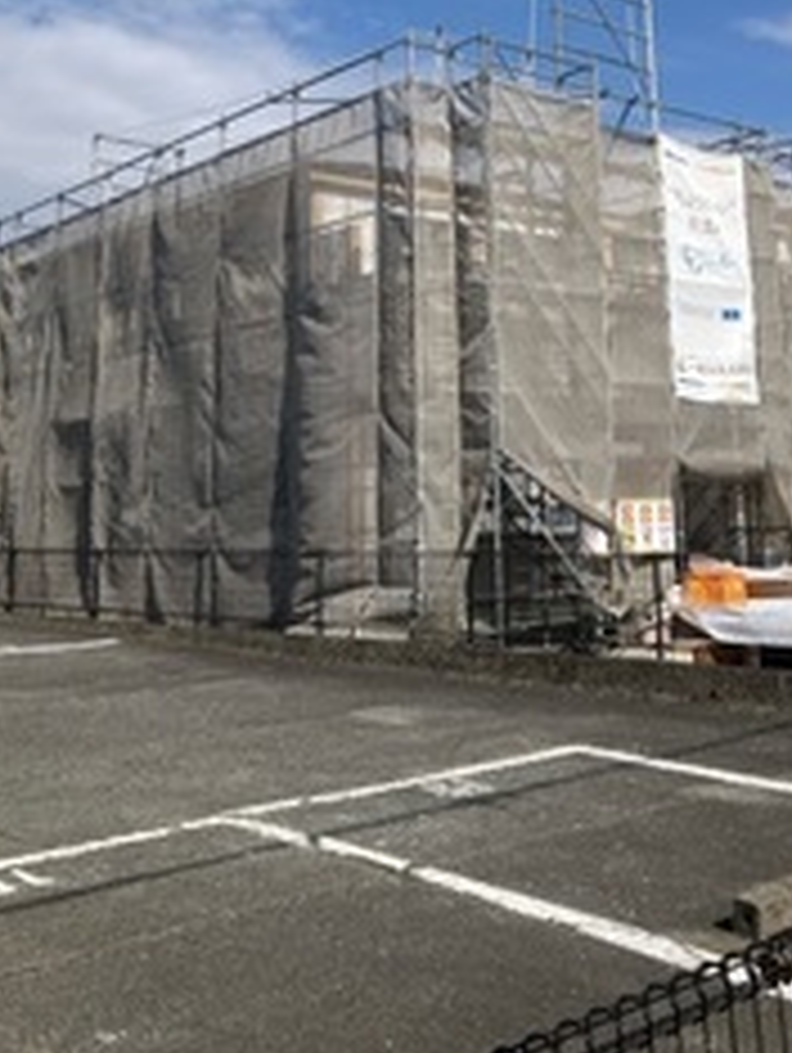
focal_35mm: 43
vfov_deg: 42.3
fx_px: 1309
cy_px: 252
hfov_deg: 33.5
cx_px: 486
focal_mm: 3.99
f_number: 1.8
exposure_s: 1/3472
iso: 32
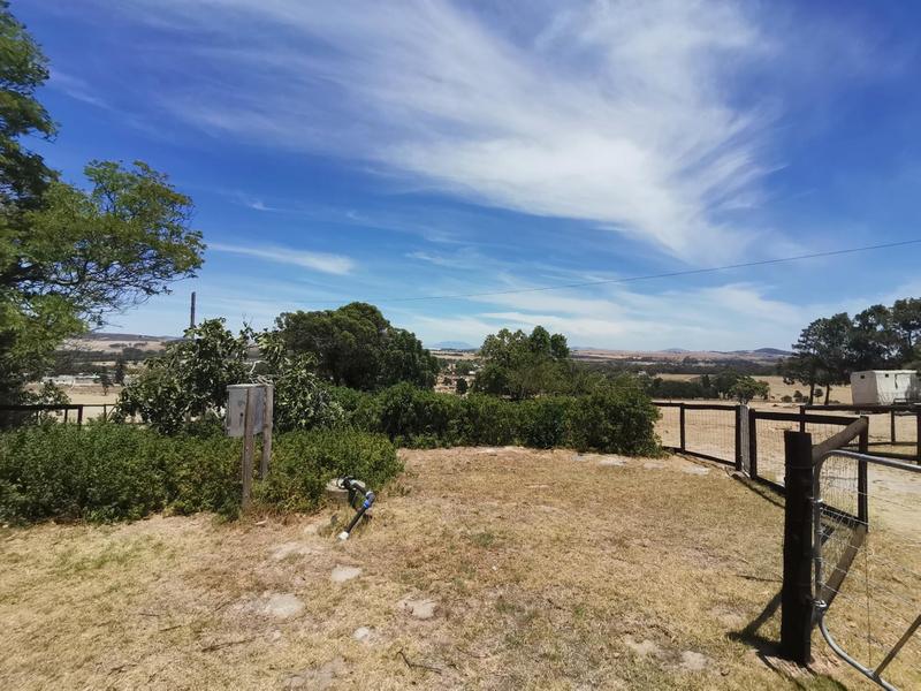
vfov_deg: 74.7
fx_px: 452
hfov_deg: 91.0
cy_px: 346
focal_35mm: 17
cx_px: 460
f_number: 2.4
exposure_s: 1/2398
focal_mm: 1.78
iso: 50
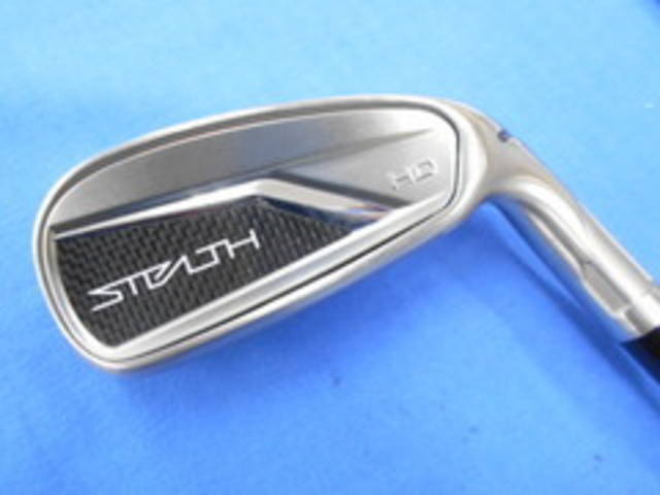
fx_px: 496
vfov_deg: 53.1
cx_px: 330
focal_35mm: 26
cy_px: 248
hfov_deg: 67.3
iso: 400
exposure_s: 1/20
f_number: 3.2
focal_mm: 4.6
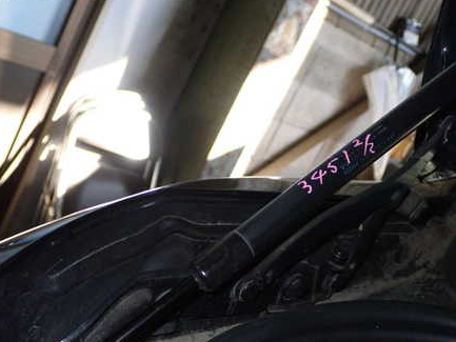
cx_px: 218
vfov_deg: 24.0
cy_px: 213
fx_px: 804
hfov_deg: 31.7
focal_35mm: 61
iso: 800
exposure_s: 1/40
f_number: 9
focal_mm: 7.84
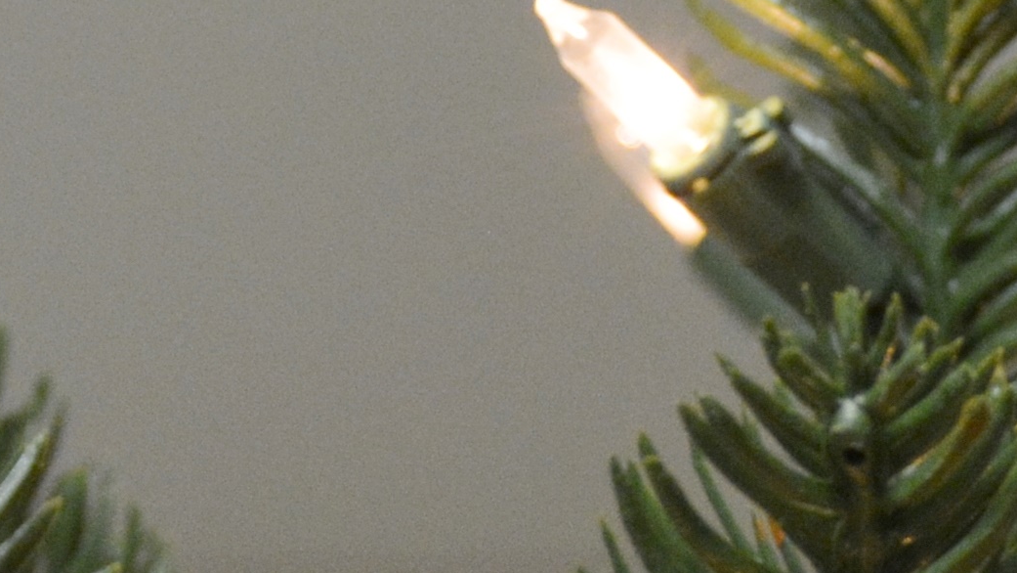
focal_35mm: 344
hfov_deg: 6.3
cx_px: 1029
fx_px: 9278
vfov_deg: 3.5
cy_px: 1033
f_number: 4.8
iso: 800
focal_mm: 38
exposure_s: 1/50
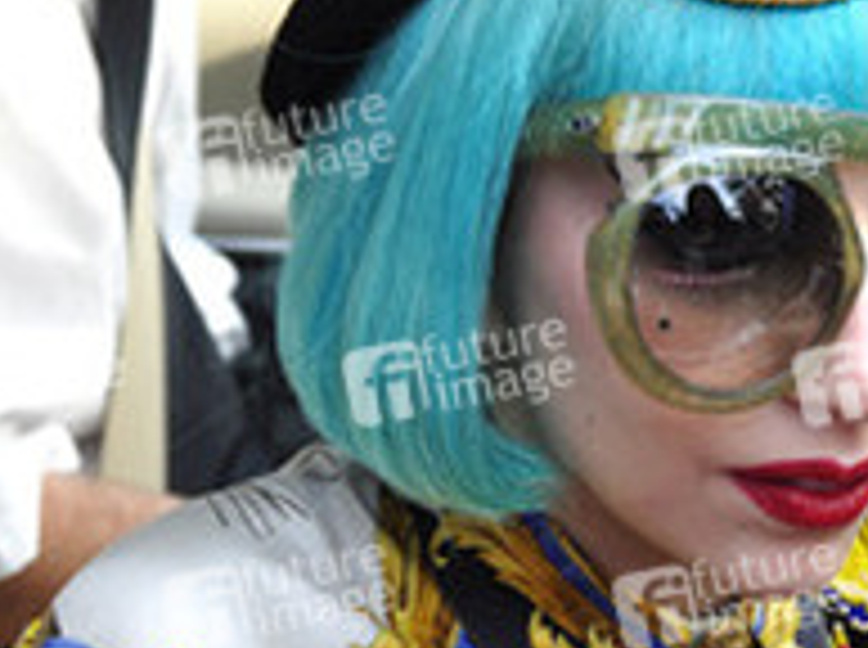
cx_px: 789
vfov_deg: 12.5
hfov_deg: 16.5
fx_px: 2956
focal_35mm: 118
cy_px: 261
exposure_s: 1/320
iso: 640
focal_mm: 35
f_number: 5.6
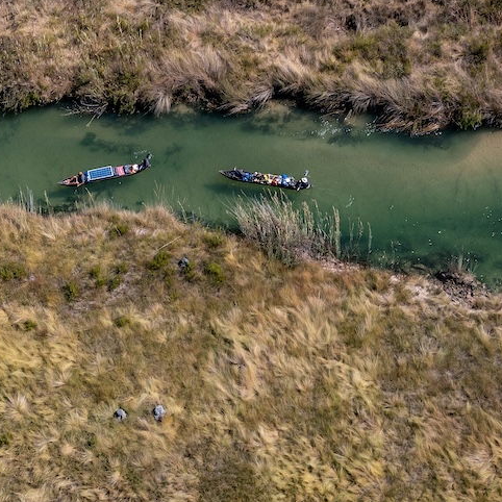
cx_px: 185
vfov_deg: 22.3
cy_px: -16
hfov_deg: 23.3
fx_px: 1214
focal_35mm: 74
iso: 100
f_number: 5
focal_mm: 10.26
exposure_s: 1/240
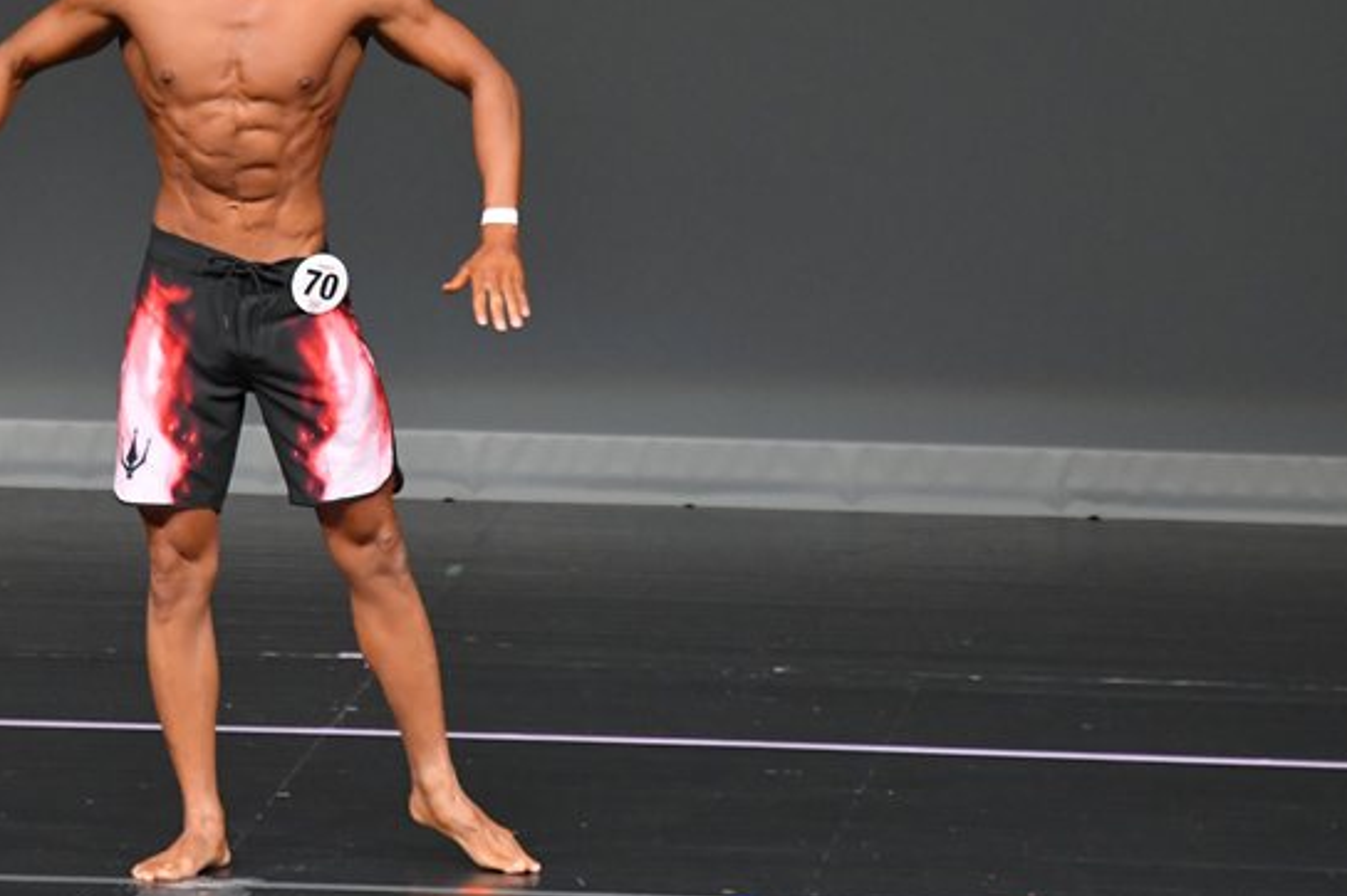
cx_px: 402
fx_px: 16789
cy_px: 280
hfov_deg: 4.6
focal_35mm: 449
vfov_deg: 3.1
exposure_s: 1/400
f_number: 5.6
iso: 4000
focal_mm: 210
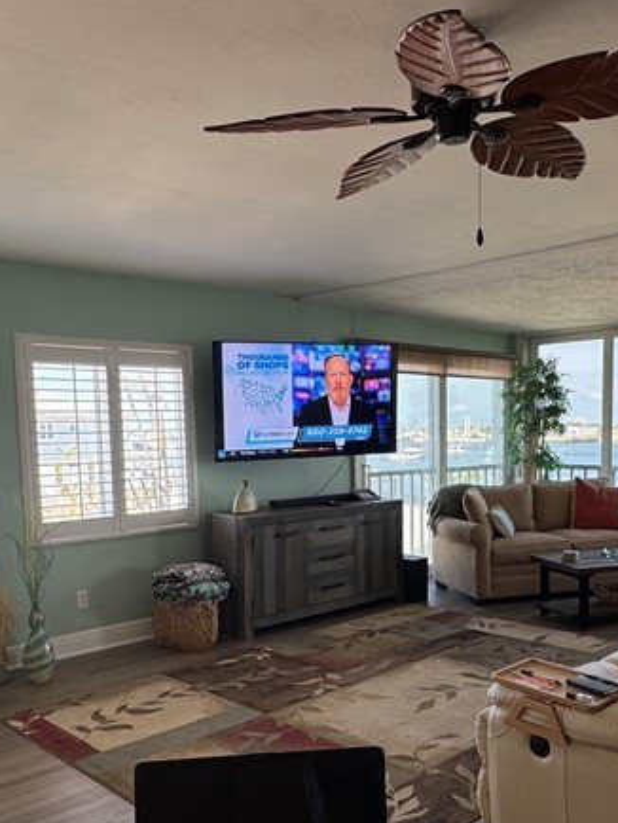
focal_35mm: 33
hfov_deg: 43.0
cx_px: 334
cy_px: 510
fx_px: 785
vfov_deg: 54.7
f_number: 2.2
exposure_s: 1/120
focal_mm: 2.22
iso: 64
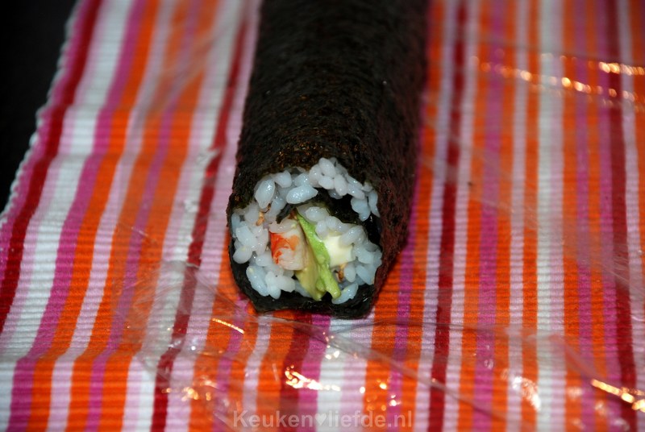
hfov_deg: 10.1
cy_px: 216
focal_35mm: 202
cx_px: 322
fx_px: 3633
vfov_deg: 6.8
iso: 200
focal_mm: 135
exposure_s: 1/60
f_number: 5.6
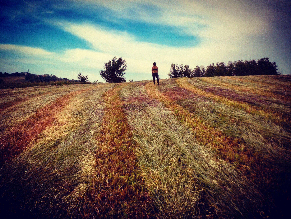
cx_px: 146
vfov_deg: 45.5
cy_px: 110
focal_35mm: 31
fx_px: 261
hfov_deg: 58.3
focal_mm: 3.3
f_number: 2.4
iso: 25
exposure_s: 1/840
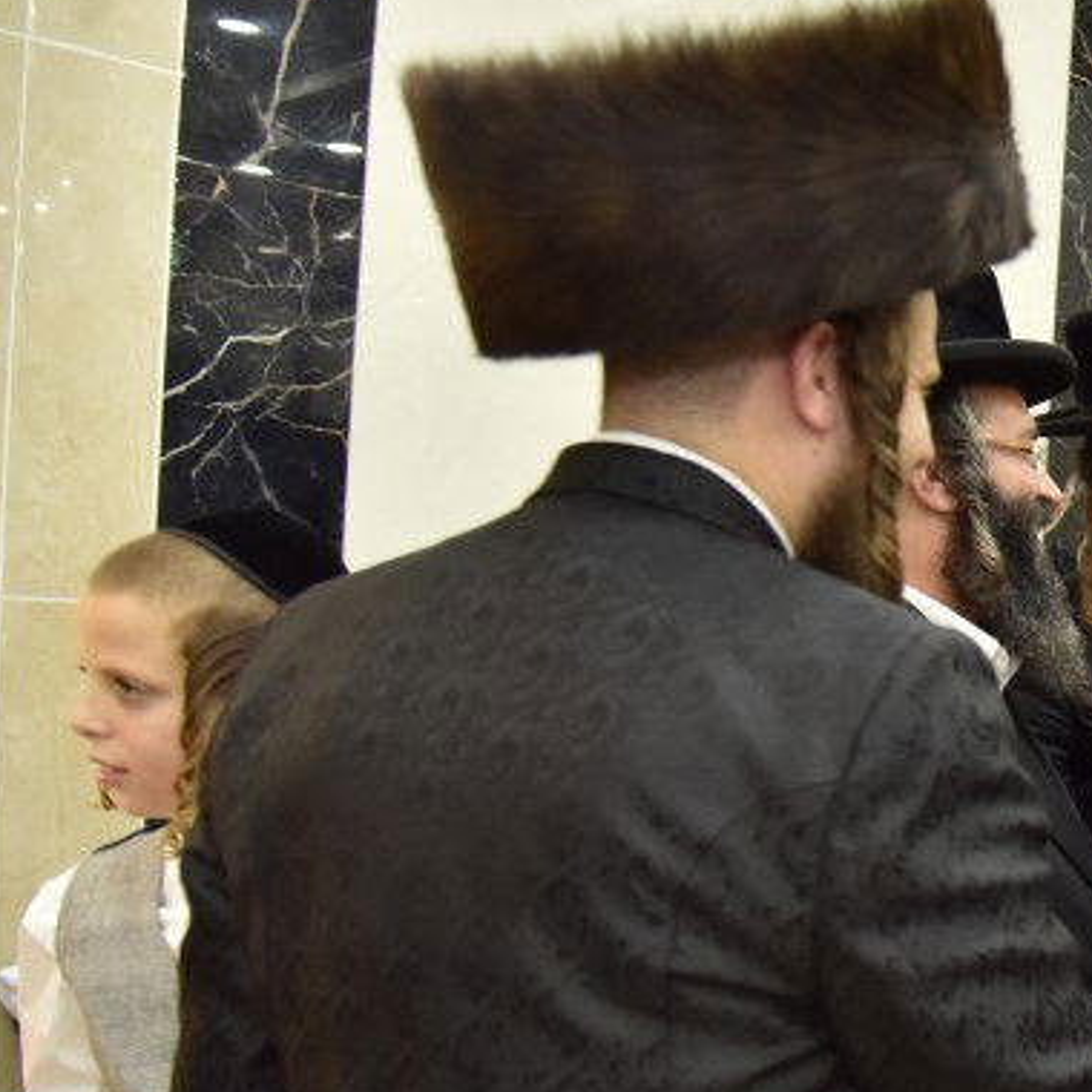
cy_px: 685
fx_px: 1963
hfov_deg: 26.1
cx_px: 1457
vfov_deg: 30.9
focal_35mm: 55
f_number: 4
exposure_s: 1/100
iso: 1000
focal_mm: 24
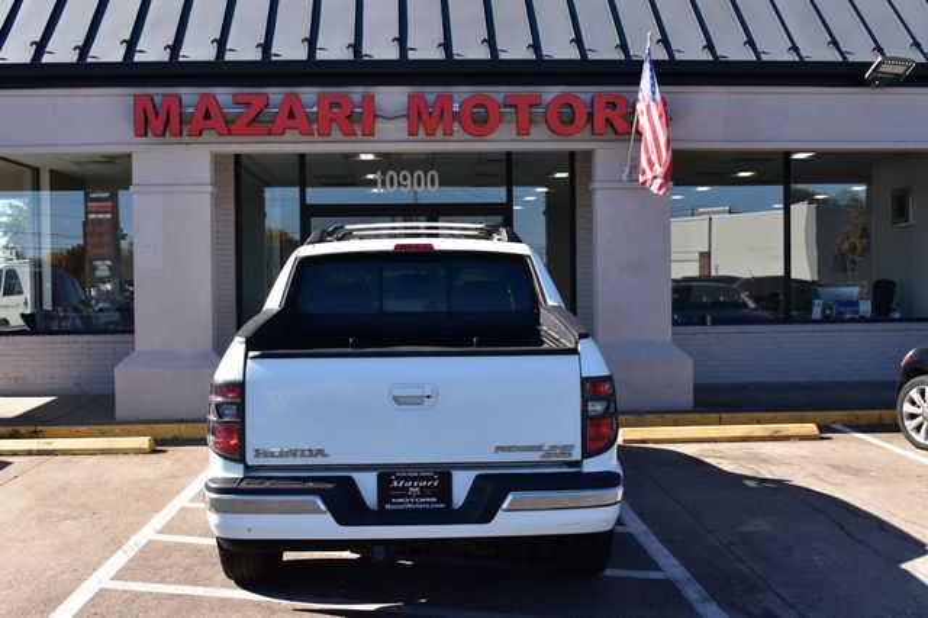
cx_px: 464
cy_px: 309
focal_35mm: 39
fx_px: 1005
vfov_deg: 34.2
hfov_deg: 49.6
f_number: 11
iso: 400
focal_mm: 26
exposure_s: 1/400
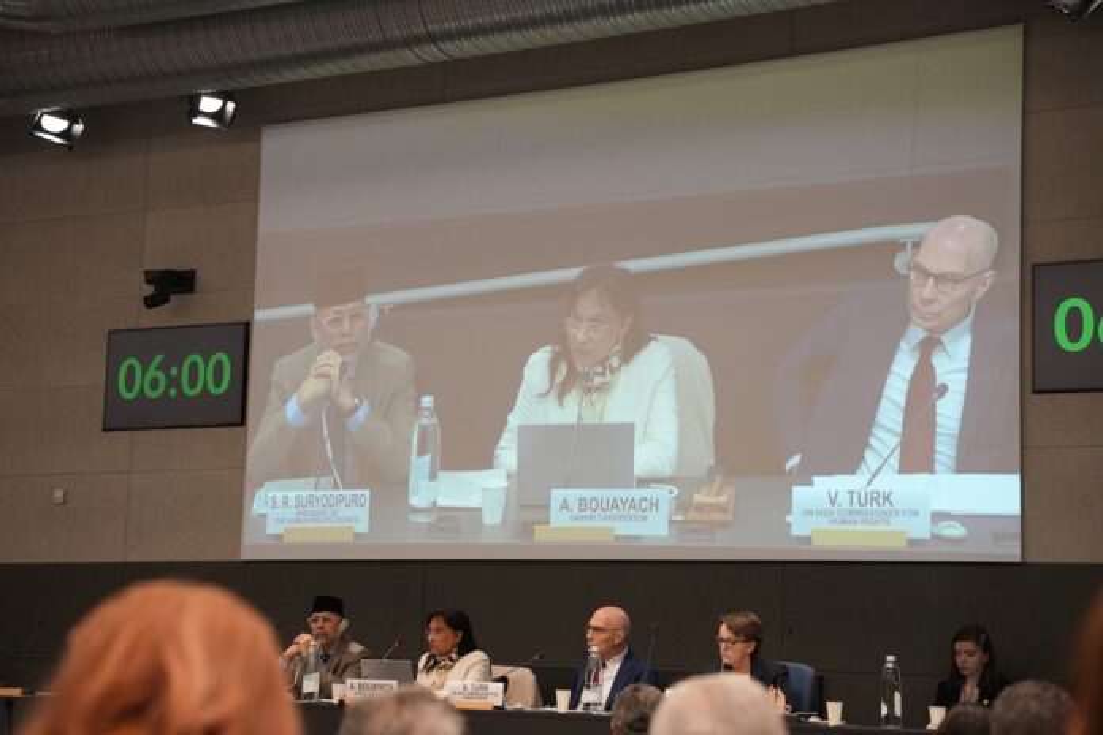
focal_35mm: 70
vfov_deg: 19.5
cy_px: 368
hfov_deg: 28.8
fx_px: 2145
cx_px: 552
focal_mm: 70
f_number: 4
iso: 2000
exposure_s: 1/160
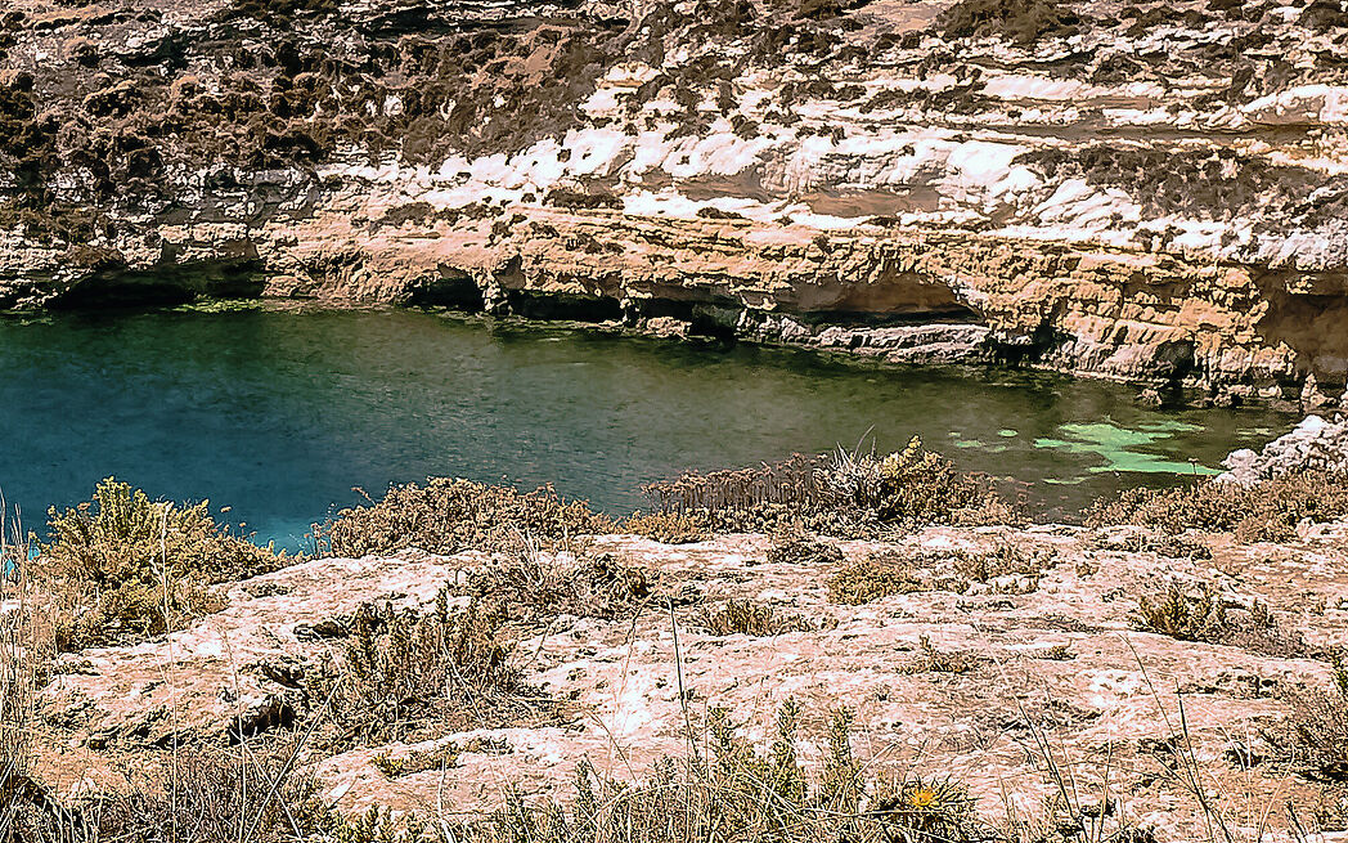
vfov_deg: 12.8
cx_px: -10
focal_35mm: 102
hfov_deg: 19.8
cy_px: 497
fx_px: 3747
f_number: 8
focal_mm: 21
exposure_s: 1/500
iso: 200
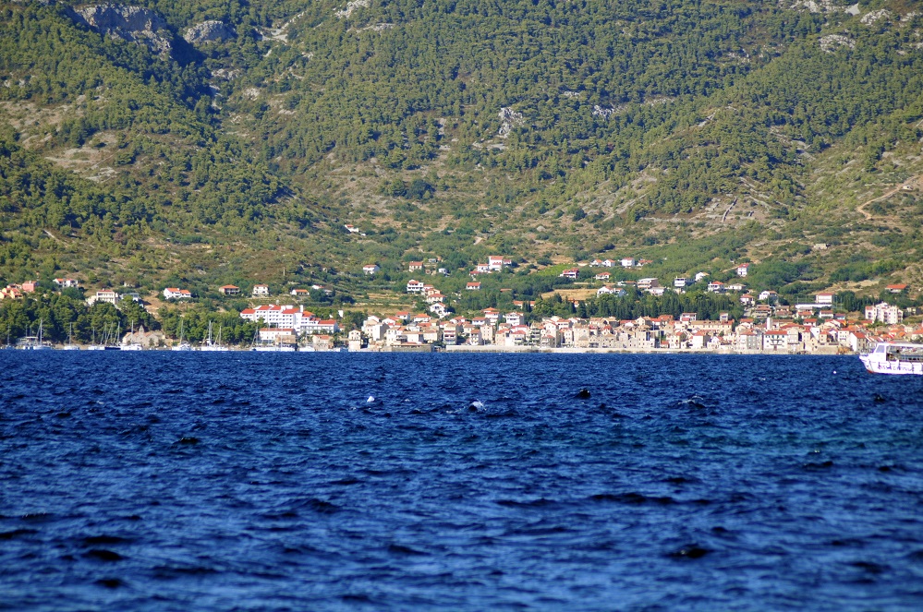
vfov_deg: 5.4
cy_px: 306
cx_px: 462
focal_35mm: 255
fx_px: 6528
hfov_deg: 8.1
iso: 250
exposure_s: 1/1250
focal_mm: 170
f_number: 4.5
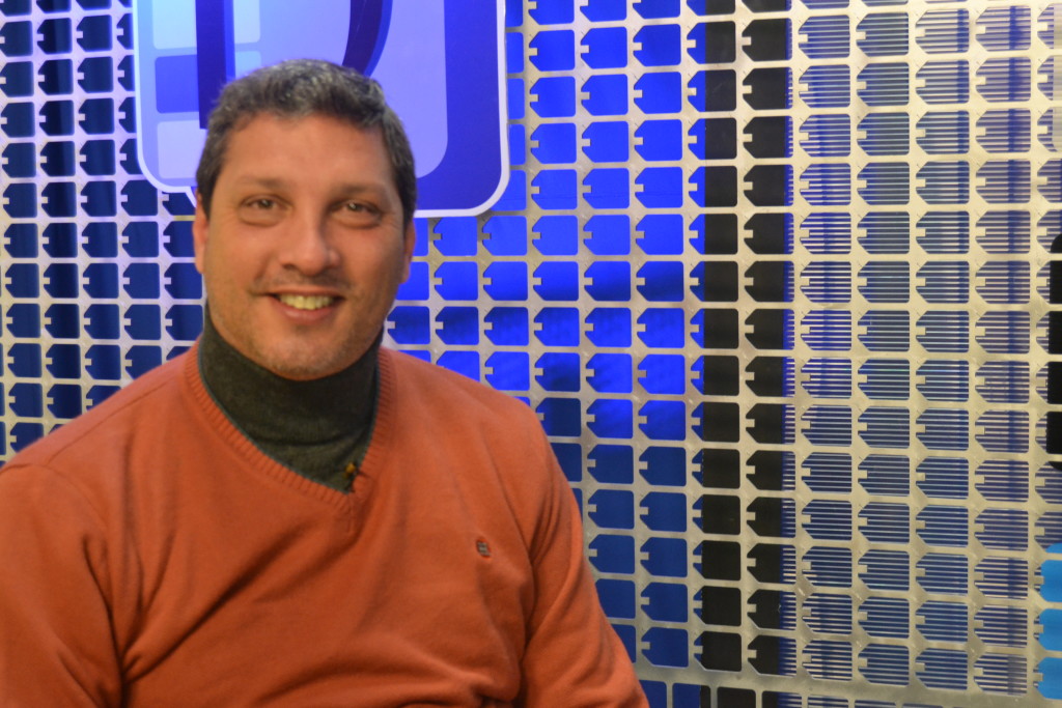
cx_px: 531
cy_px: 354
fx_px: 1682
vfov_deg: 23.8
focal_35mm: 57
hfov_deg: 35.0
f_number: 6.3
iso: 1600
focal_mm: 38
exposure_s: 1/60
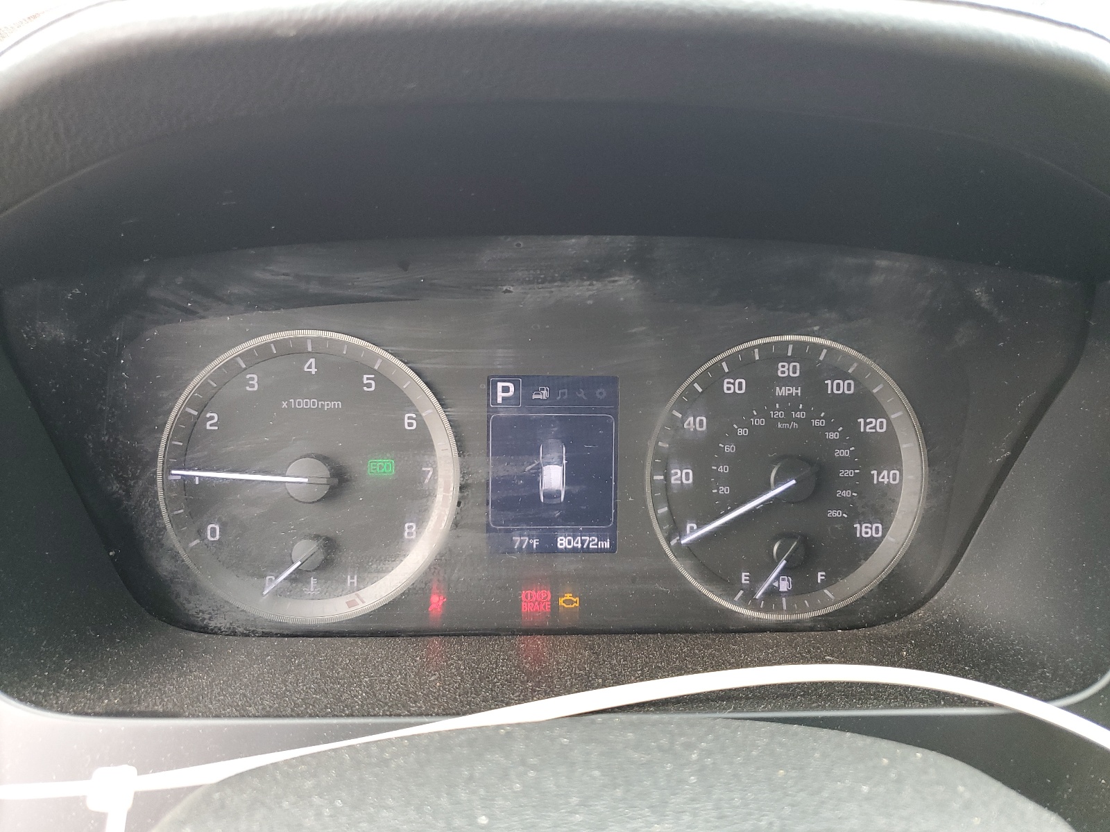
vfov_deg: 53.1
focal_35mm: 26
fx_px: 834
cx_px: 555
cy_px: 416
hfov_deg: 67.3
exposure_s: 1/60.2
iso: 104
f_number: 1.5
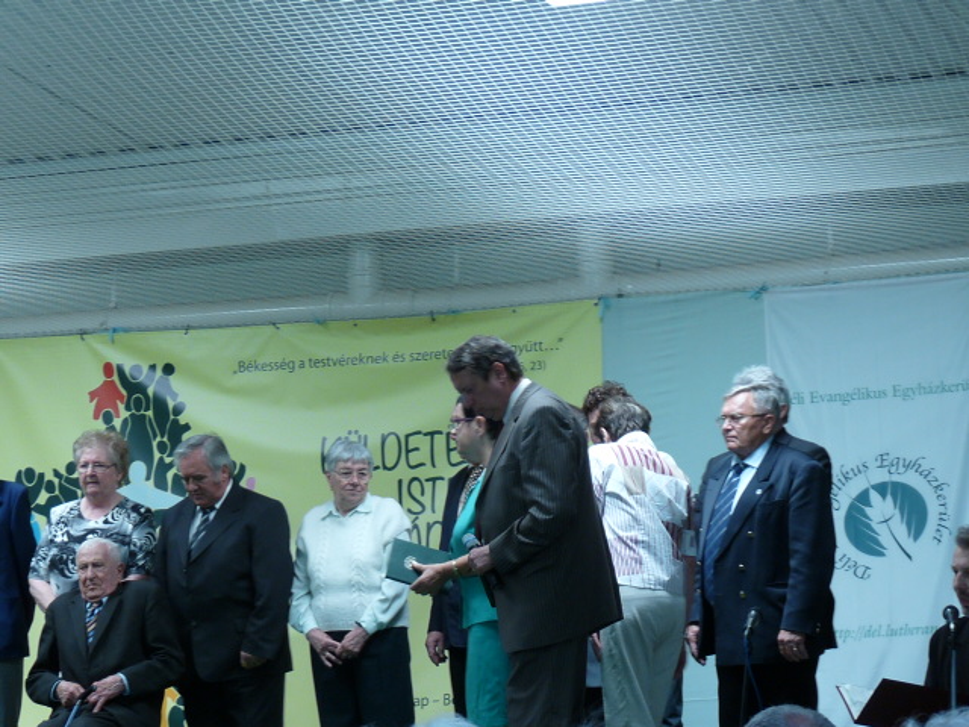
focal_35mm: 128
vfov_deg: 11.6
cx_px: 484
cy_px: 364
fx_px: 3583
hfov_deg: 15.4
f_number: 3.4
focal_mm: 12.8
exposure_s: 1/40
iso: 100
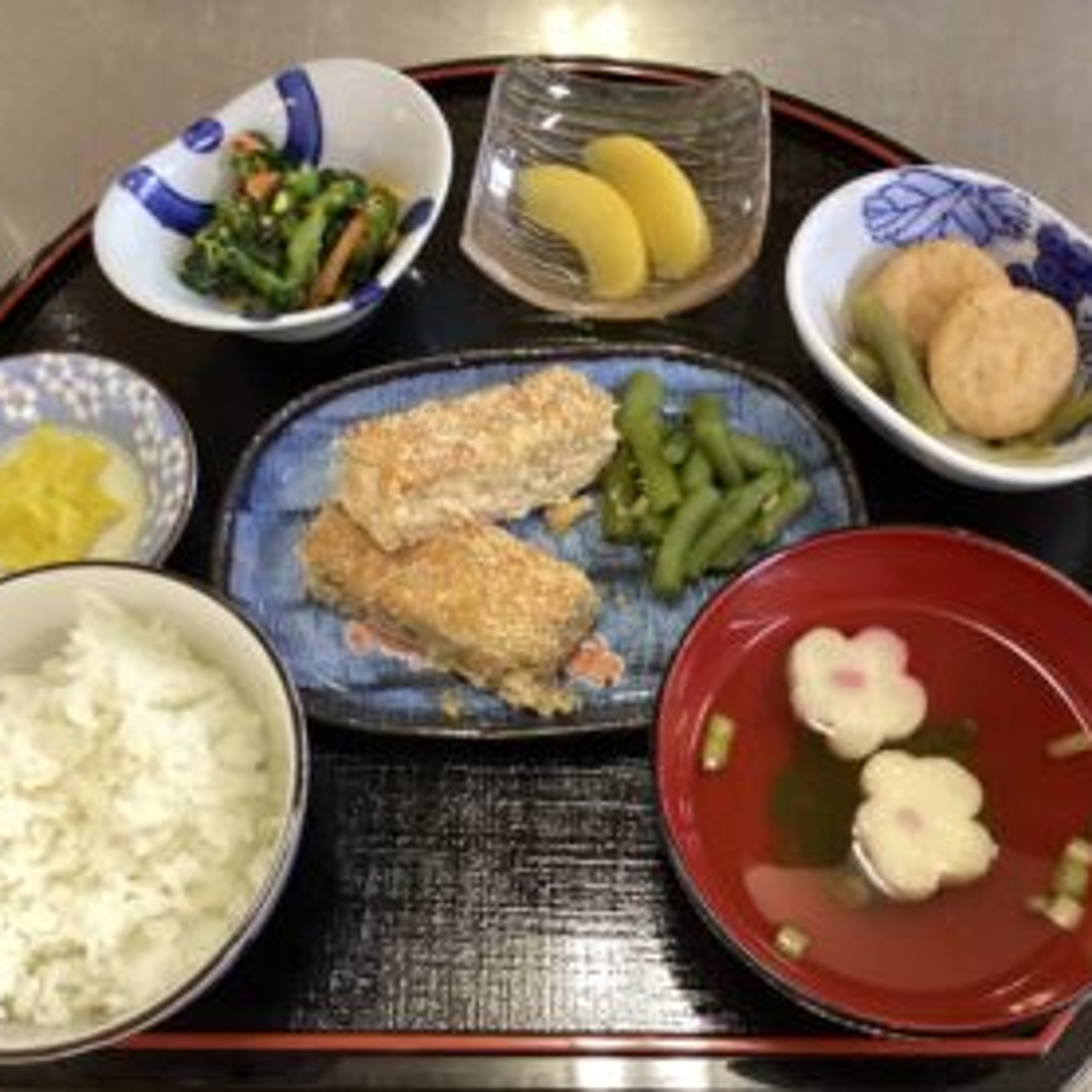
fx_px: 1321
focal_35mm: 37
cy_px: 548
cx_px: 552
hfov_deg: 44.9
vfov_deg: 44.9
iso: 250
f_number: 2.4
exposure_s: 1/33
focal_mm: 3.3
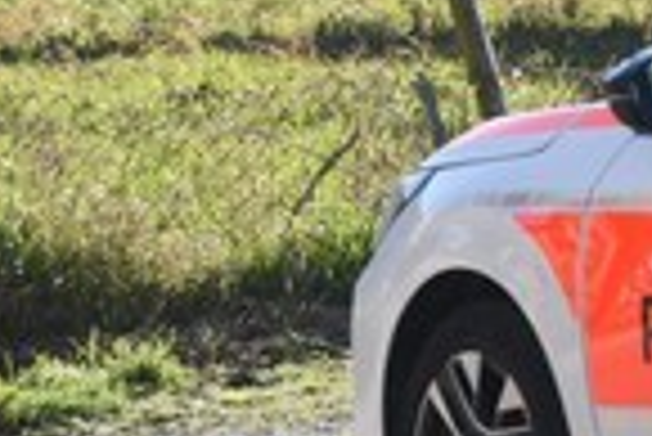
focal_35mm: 511
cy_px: -326
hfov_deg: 4.0
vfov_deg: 2.7
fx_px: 9264
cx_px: 1371
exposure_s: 1/800
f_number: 6.3
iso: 400
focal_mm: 116
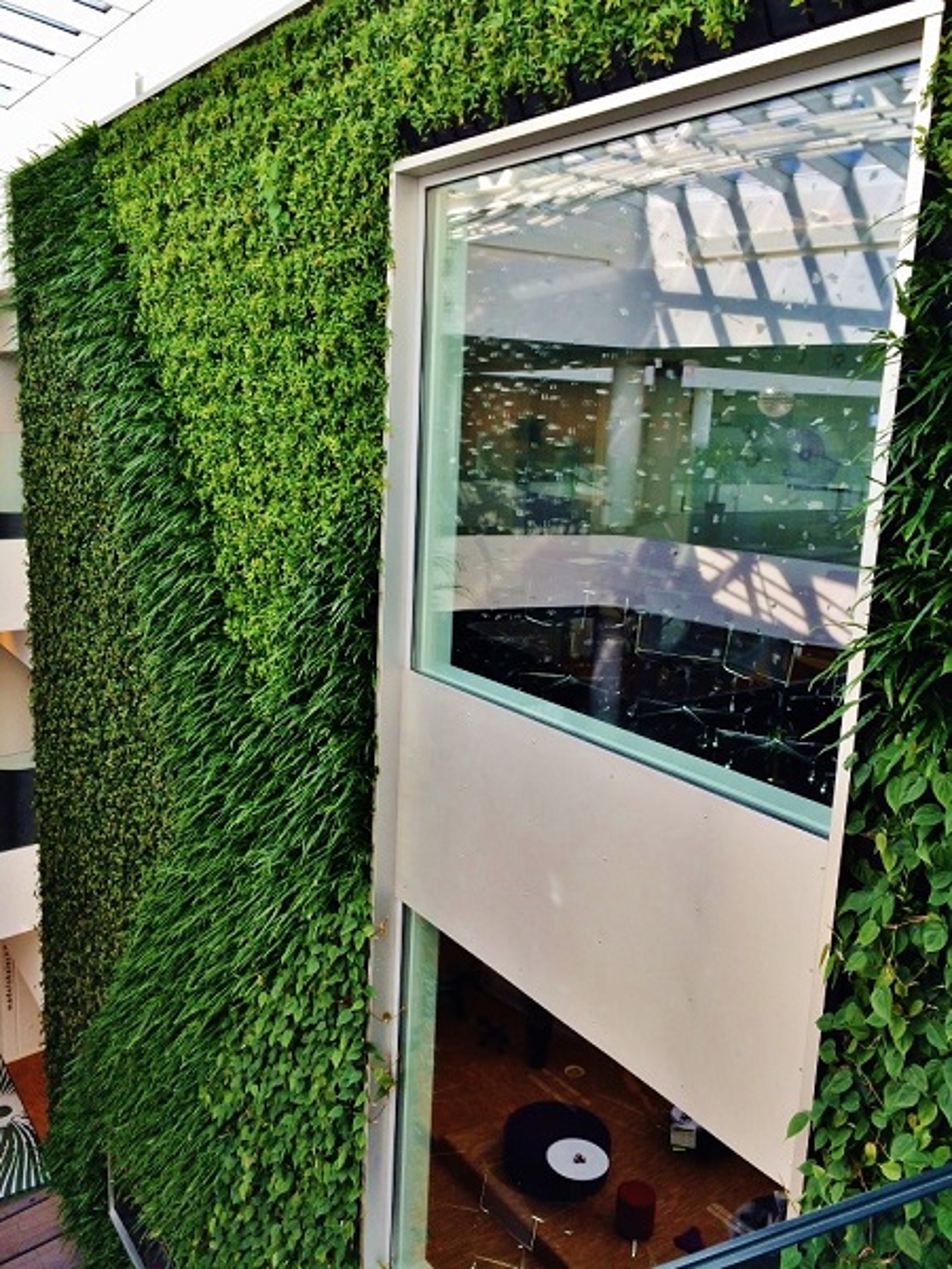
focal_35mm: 30
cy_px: 634
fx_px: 1100
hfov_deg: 46.8
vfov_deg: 60.0
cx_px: 476
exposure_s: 1/186
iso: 32
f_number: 2.2
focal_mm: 4.12
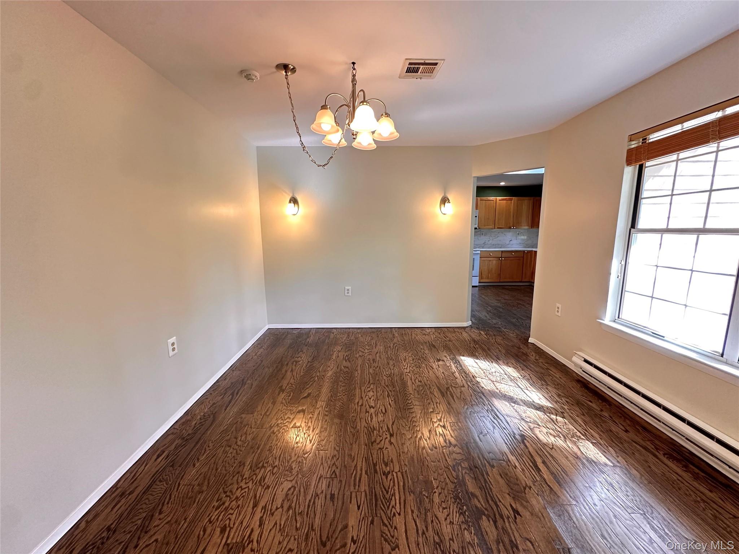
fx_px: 299
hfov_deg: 102.1
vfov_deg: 85.7
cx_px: 370
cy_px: 277
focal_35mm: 14
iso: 320
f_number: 2.2
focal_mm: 2.22
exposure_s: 1/120
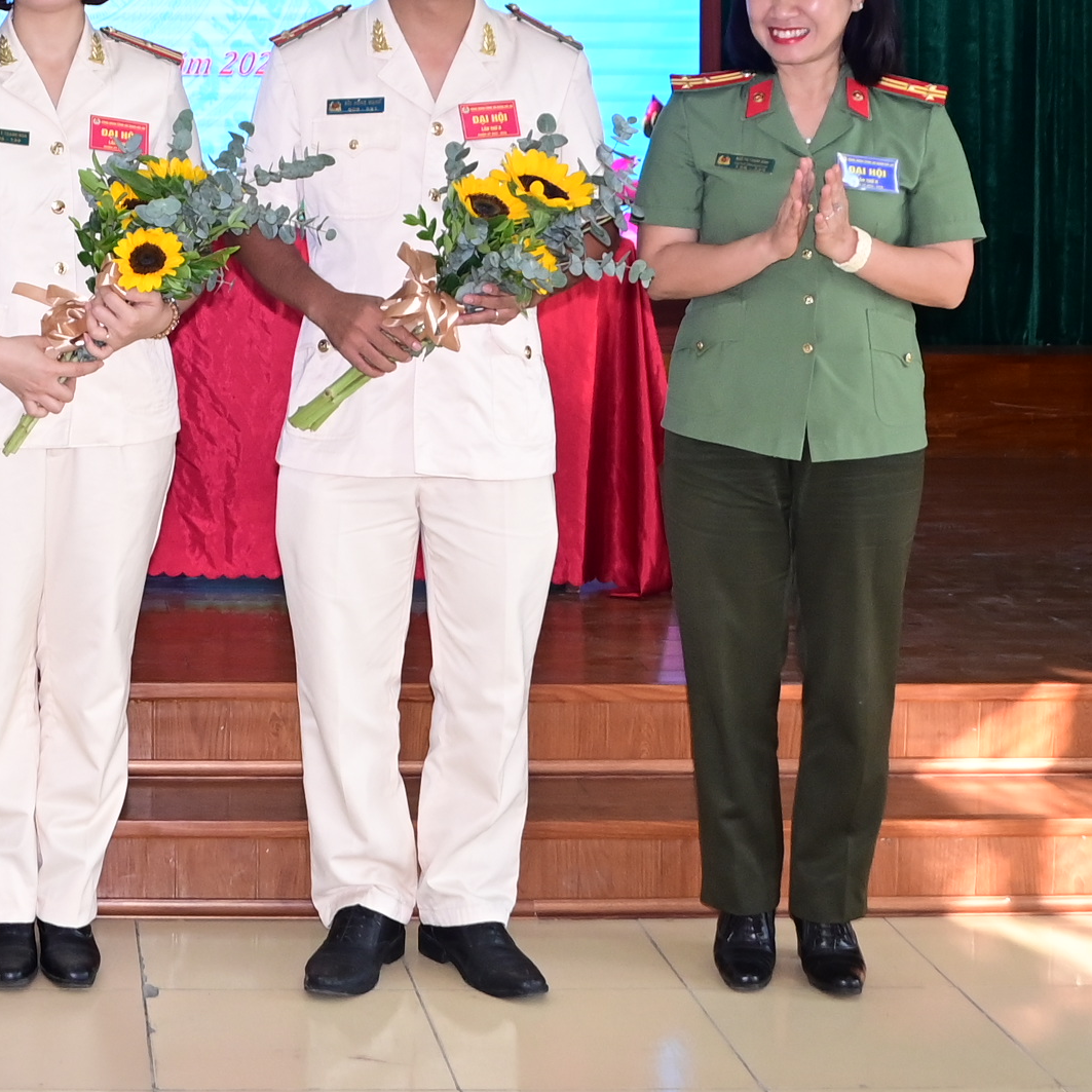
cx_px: -5
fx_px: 2605
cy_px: 131
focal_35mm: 73
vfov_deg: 23.1
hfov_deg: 22.7
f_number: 5.6
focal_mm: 21
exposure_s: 1/200
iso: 800
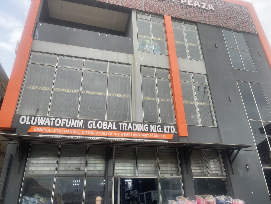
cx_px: 136
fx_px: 196
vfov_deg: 54.9
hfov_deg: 69.4
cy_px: 102
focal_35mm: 25
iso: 32
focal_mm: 5.1
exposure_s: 1/468
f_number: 1.6
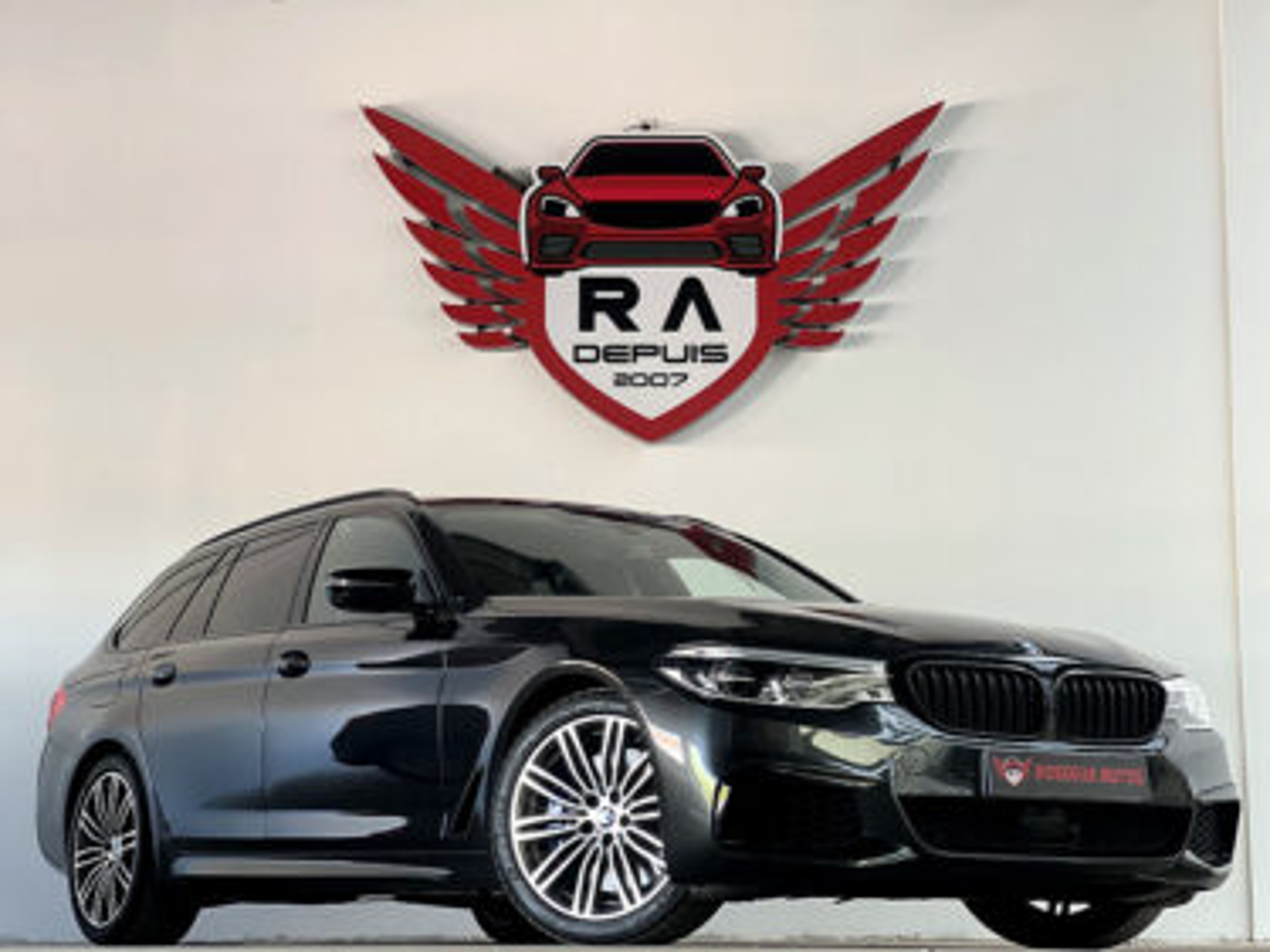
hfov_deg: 25.3
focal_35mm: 77
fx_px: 2824
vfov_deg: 19.1
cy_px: 476
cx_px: 635
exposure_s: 1/40
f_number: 2.8
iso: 200
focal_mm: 9
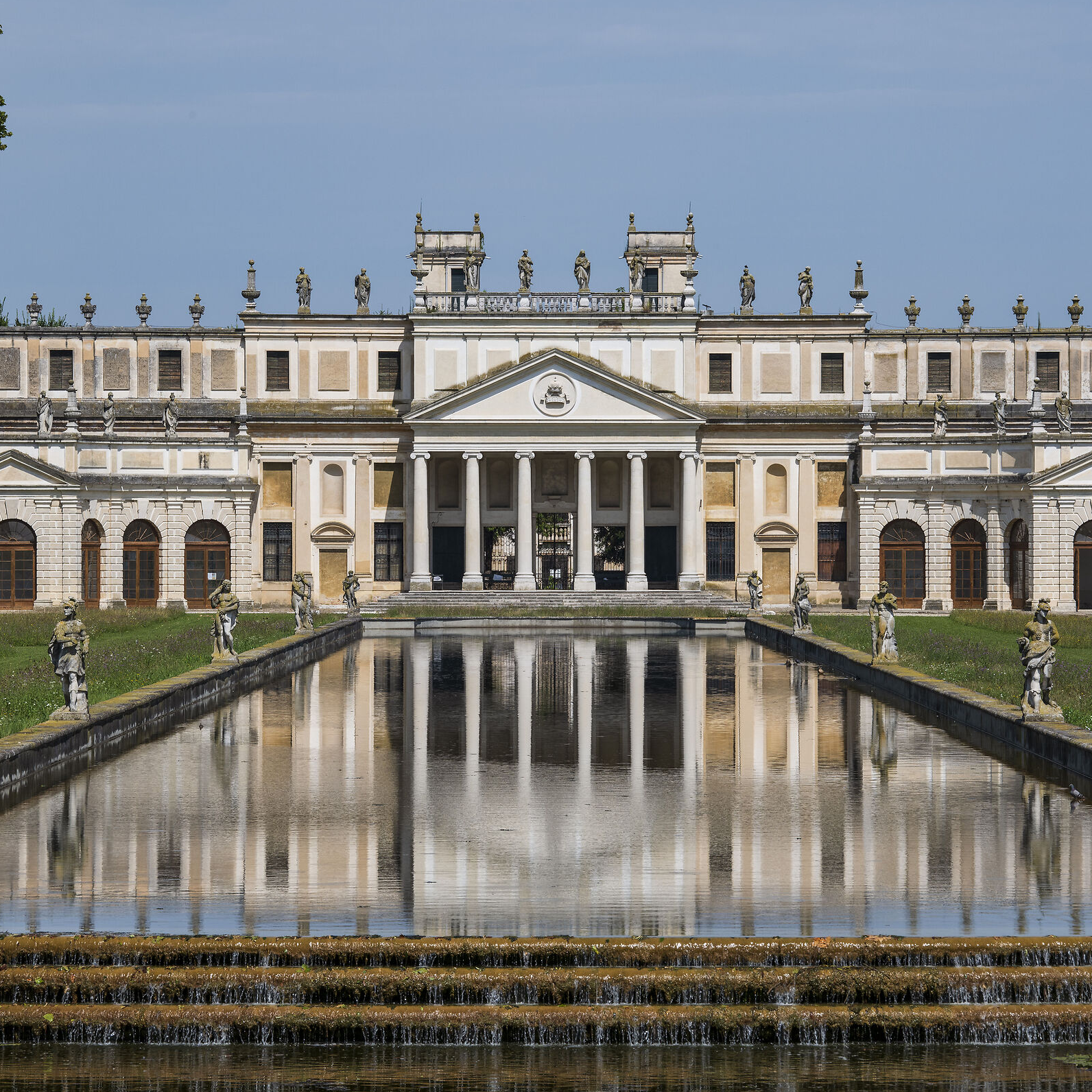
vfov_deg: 10.1
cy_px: 545
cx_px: 558
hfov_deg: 10.1
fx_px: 6174
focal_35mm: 173
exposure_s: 1/160
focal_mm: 135
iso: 100
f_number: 14
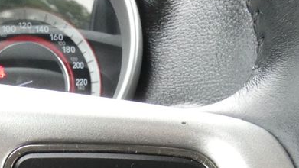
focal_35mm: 57
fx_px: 452
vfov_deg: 18.5
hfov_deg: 35.8
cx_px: 75
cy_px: 257
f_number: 5.6
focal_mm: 3.6
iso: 500
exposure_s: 1/60
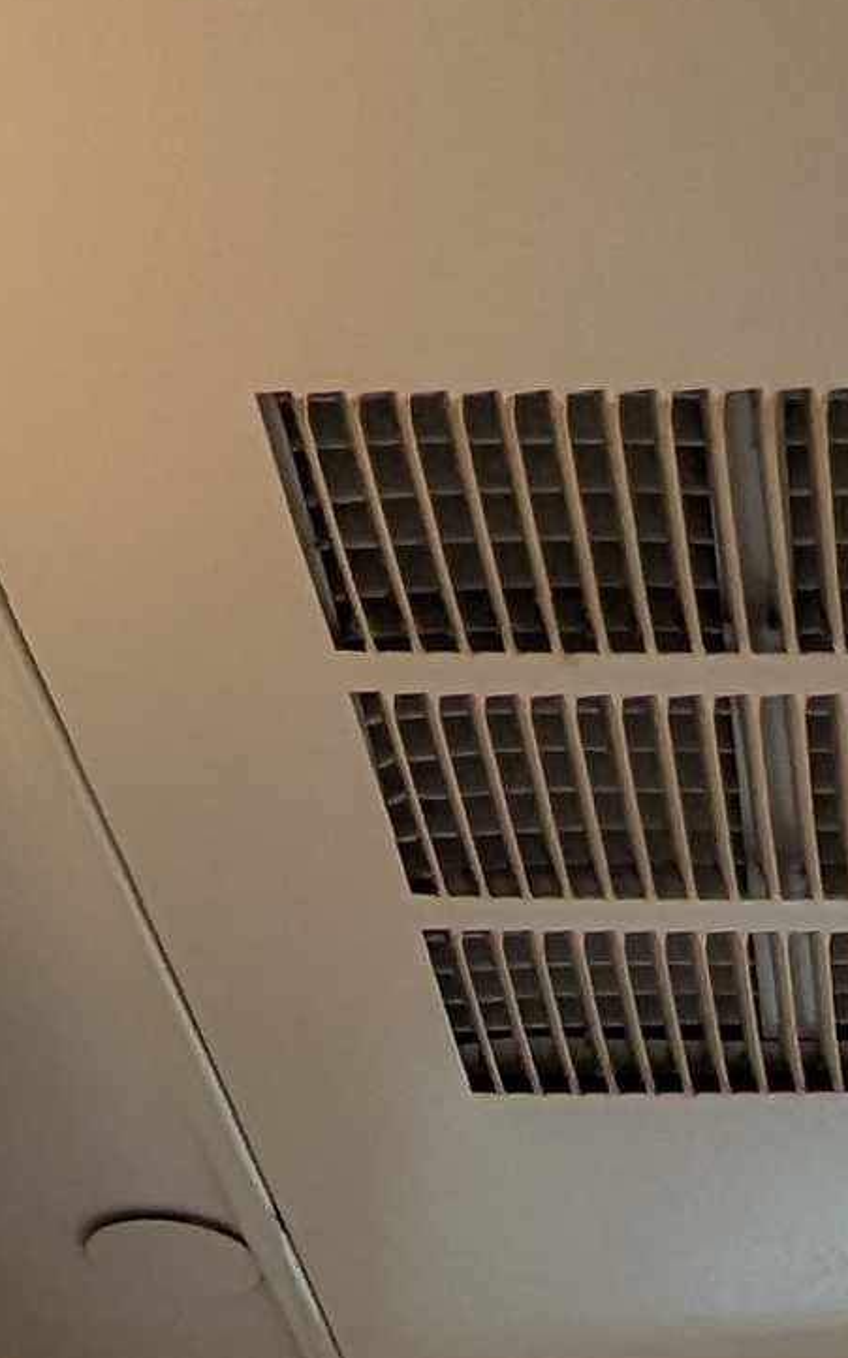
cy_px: 2966
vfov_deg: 15.5
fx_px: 3551
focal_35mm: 96
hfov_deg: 13.4
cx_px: 925
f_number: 2.2
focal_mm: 2.35
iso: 64
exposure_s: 1/214
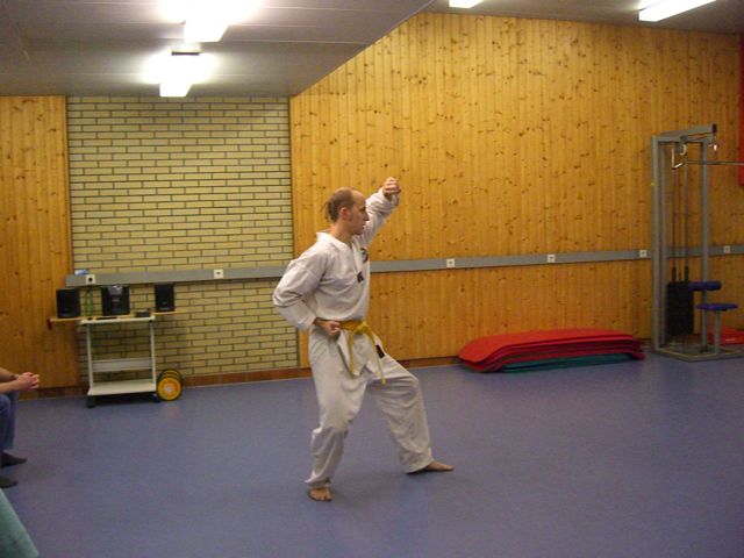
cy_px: 279
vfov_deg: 37.7
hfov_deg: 49.0
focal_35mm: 38
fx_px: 817
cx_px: 372
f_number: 2.8
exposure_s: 1/100
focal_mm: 7.9
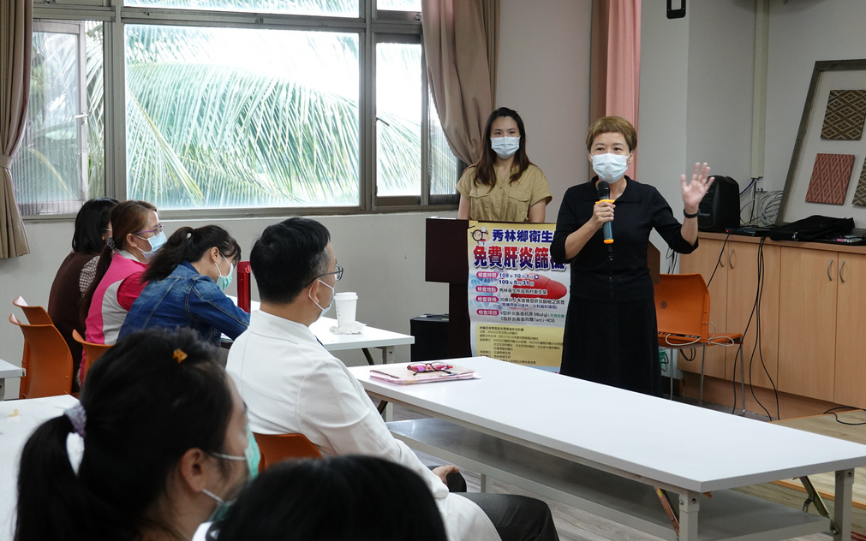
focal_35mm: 64
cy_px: 260
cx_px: 434
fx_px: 1511
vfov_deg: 20.3
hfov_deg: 32.0
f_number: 4
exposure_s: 1/80
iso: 800
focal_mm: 22.92
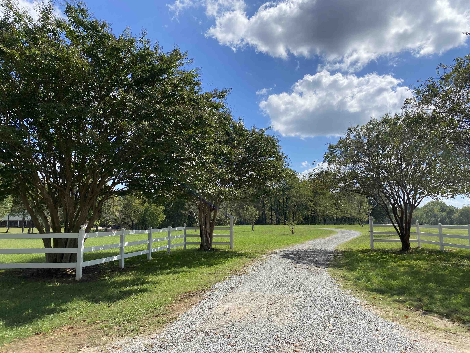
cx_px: 235
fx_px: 353
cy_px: 176
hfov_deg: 67.3
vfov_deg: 53.1
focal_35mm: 26
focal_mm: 4.25
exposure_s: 1/3040
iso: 32
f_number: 1.8
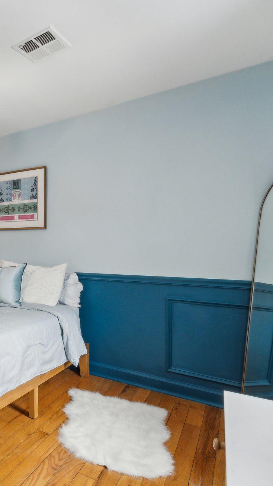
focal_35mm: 23
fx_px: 296
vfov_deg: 78.7
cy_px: 253
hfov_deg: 33.7
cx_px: -91
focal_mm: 14
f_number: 14
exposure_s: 1/4
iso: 500
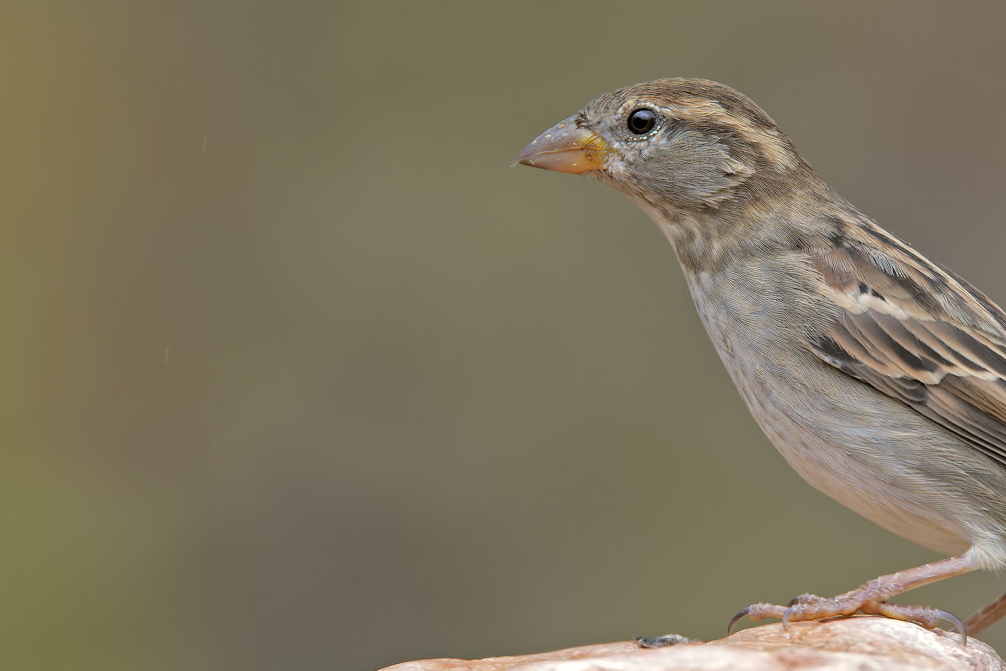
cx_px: 735
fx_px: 24924
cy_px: 314
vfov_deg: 1.5
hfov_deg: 2.3
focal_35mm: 892
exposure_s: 1/640
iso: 1400
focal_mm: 600
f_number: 8
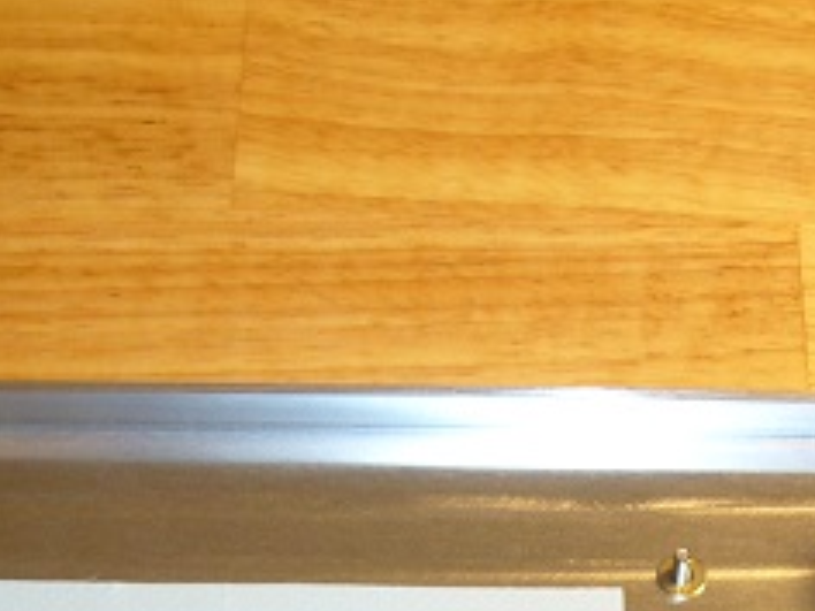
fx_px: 2237
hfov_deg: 20.3
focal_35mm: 95
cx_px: 704
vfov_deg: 15.3
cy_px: 580
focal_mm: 5.8
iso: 100
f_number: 2.8
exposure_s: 1/30
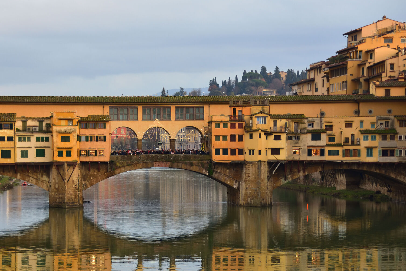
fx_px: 1263
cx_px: 155
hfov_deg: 18.2
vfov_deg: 12.2
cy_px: 201
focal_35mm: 112
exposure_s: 1/160
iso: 400
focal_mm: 70
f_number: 4
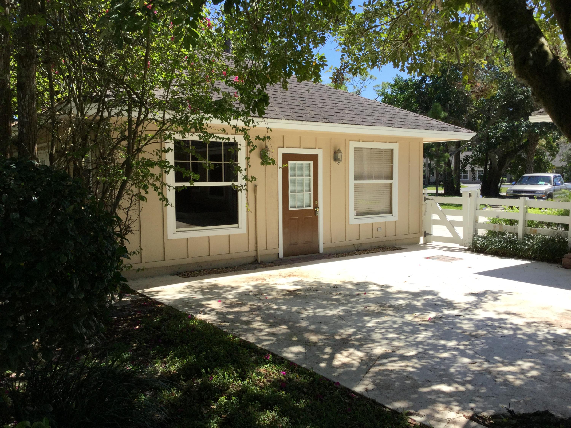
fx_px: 511
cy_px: 214
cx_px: 286
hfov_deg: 58.4
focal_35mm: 31
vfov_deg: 45.4
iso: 25
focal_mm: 3.3
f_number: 2.4
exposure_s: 1/936
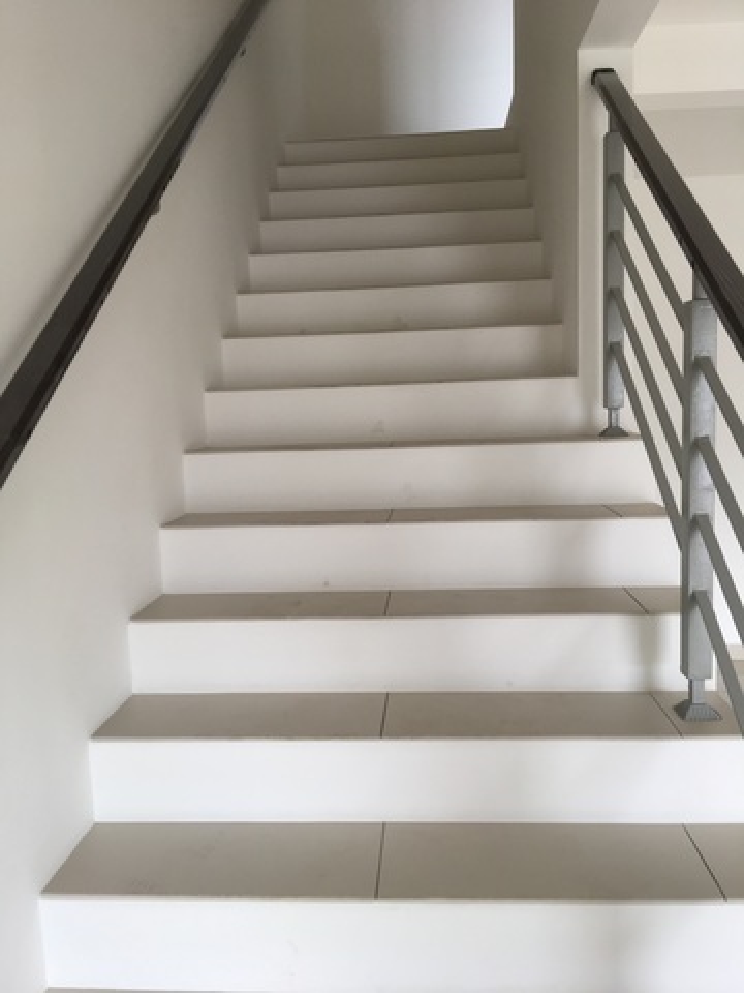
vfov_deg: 61.7
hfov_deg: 48.2
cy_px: 496
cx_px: 372
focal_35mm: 29
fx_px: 831
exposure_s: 1/50
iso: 32
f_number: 2.2
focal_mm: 4.15
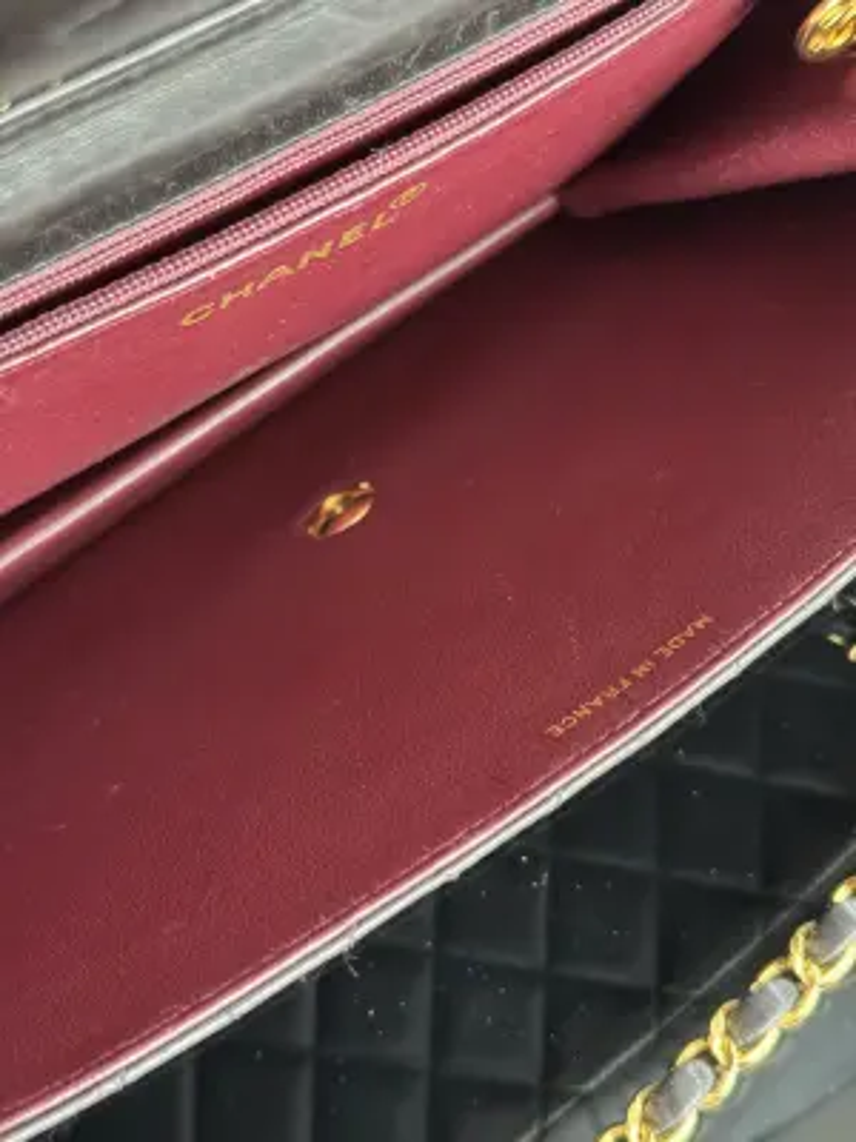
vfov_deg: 39.7
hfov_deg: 30.3
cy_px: 571
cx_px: 428
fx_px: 1583
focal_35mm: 48
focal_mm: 6.76
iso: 640
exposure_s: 1/30
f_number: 1.78
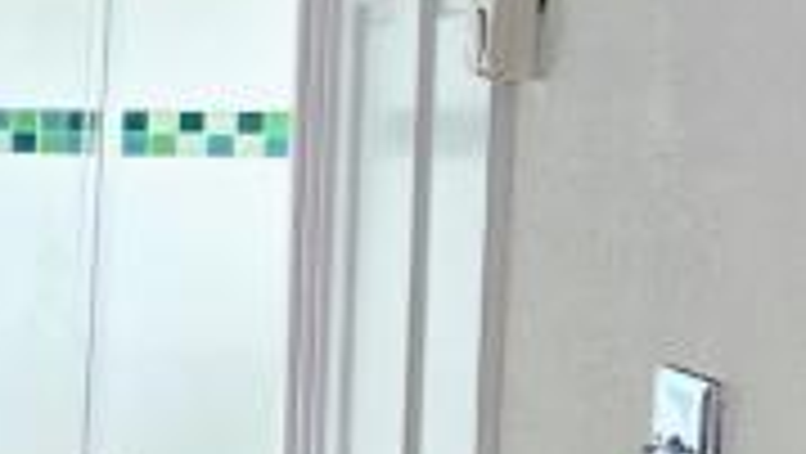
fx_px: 1732
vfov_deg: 15.0
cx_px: -973
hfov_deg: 16.4
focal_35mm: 81
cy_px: 229
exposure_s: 1/30
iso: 400
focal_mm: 2.2
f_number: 2.2
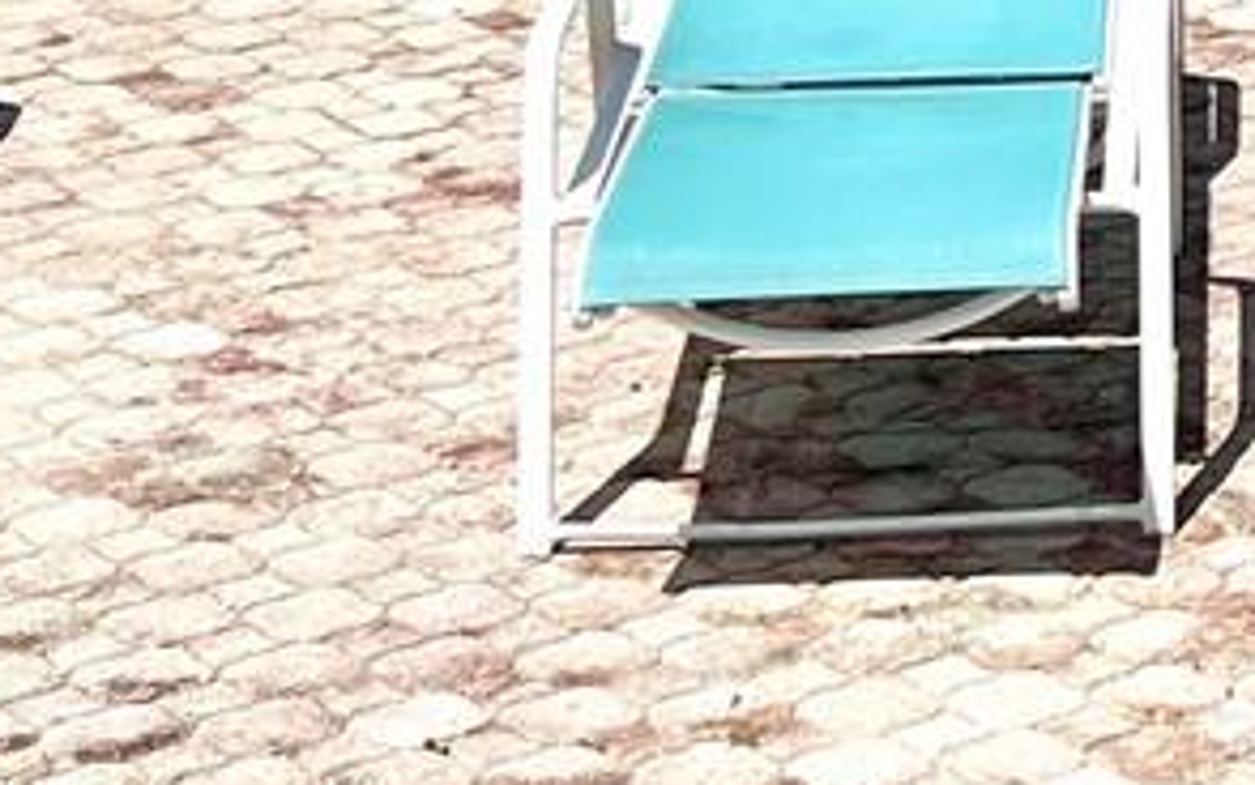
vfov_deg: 8.5
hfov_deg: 13.0
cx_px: 1993
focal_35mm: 150
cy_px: -559
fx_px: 5132
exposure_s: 1/14286
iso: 50
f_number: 1.5
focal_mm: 5.7
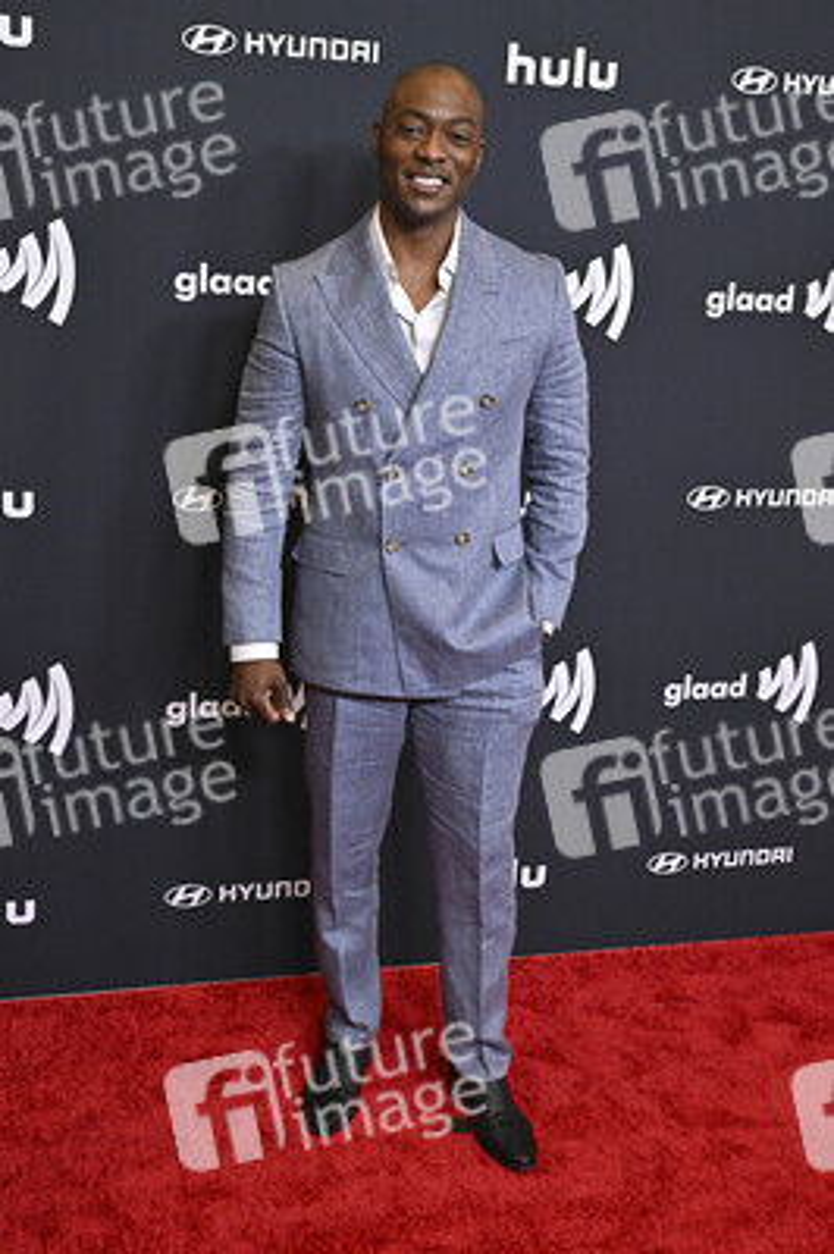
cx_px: 417
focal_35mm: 44
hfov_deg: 30.5
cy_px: 627
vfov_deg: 44.5
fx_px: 1532
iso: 4000
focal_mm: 44
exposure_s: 1/250
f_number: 5.6
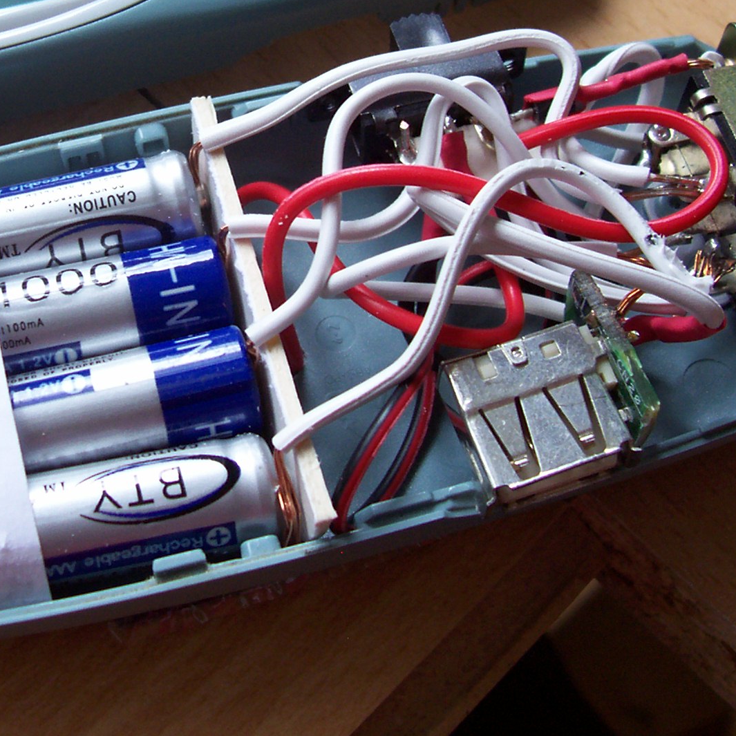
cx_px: 193
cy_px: 150
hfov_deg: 26.2
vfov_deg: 26.0
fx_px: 1564
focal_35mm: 65
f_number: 2.7
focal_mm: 5.6
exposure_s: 1/129
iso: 80
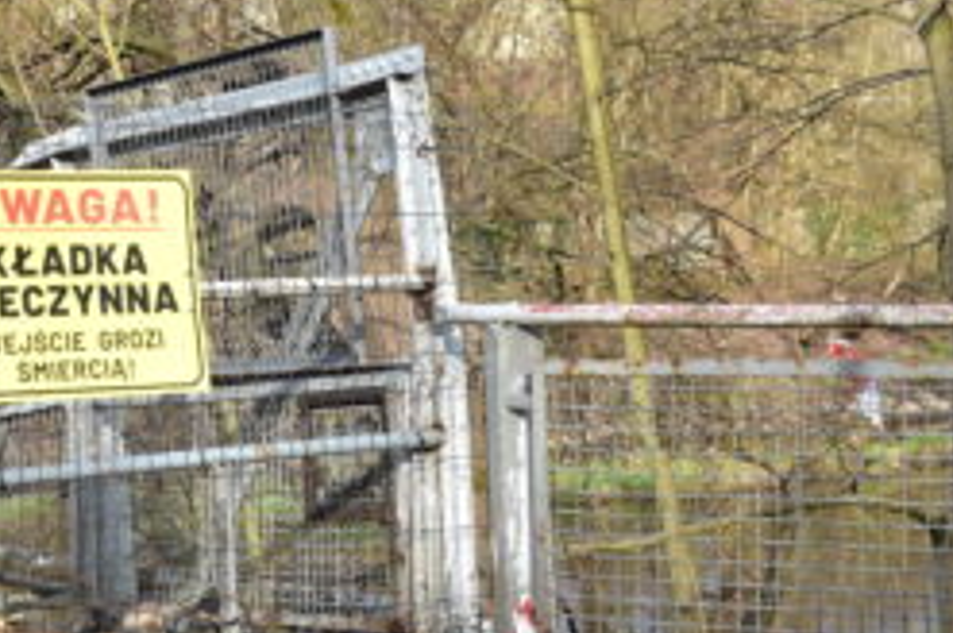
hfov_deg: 20.6
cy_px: 344
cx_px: 100
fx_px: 2575
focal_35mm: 97
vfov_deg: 14.0
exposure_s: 1/500
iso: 320
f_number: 5
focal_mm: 23
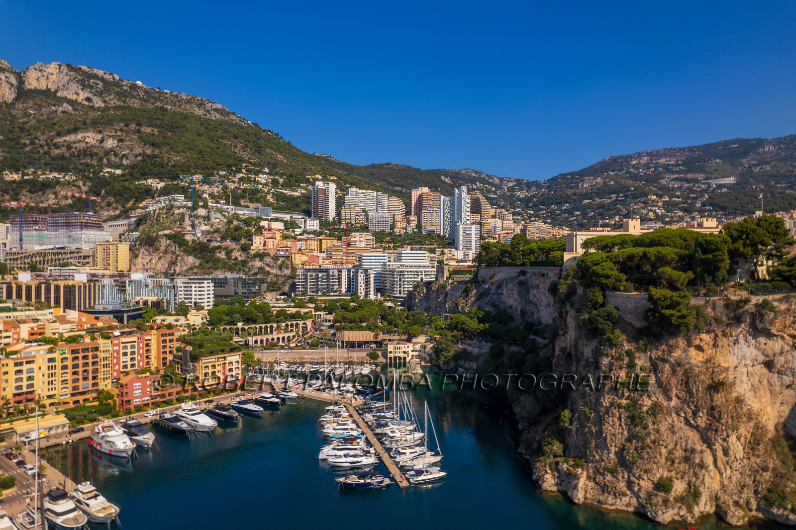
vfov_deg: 57.2
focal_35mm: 22
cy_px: 265
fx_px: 486
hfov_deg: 78.6
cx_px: 398
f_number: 2.8
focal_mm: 8.4
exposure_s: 1/80
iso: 100
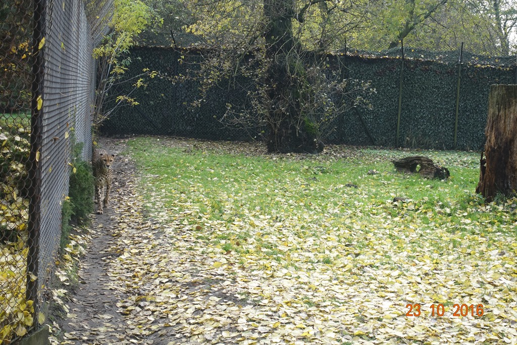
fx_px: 1005
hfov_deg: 28.8
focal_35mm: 70
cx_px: 258
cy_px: 172
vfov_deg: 19.5
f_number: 4
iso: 125
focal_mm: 25.7
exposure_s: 1/80
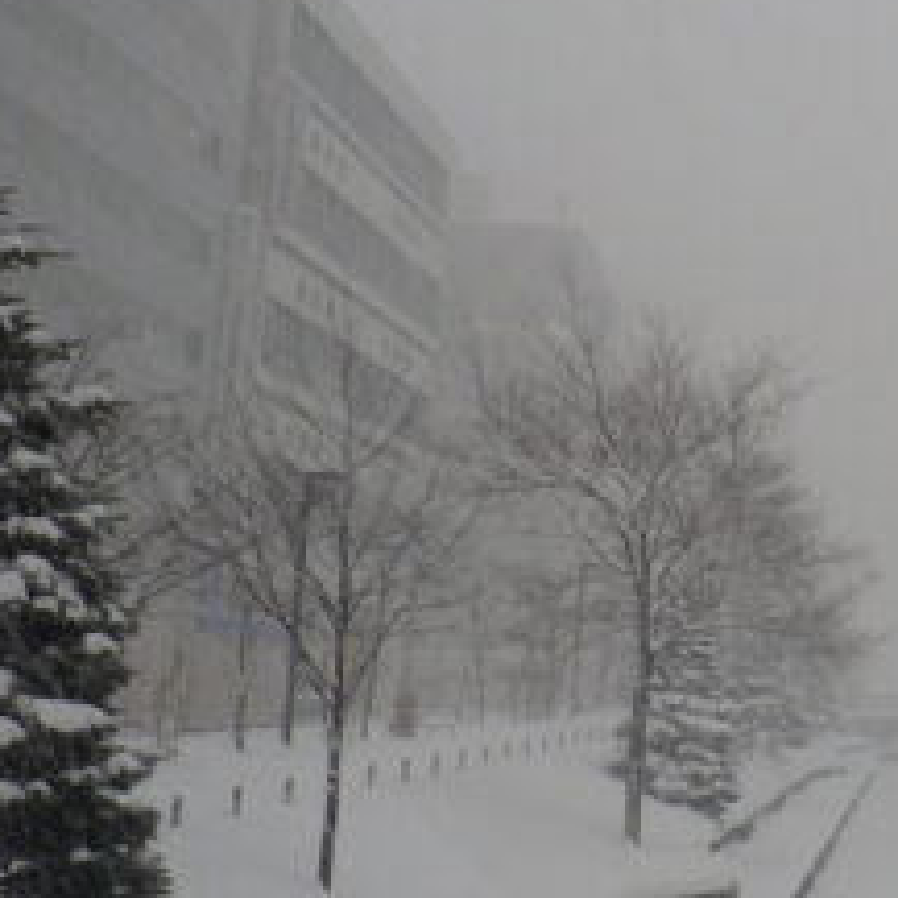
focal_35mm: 65
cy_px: 424
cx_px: 1136
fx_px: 1908
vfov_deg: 26.5
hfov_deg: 23.7
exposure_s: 1/80
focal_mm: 5
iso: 125
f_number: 3.5
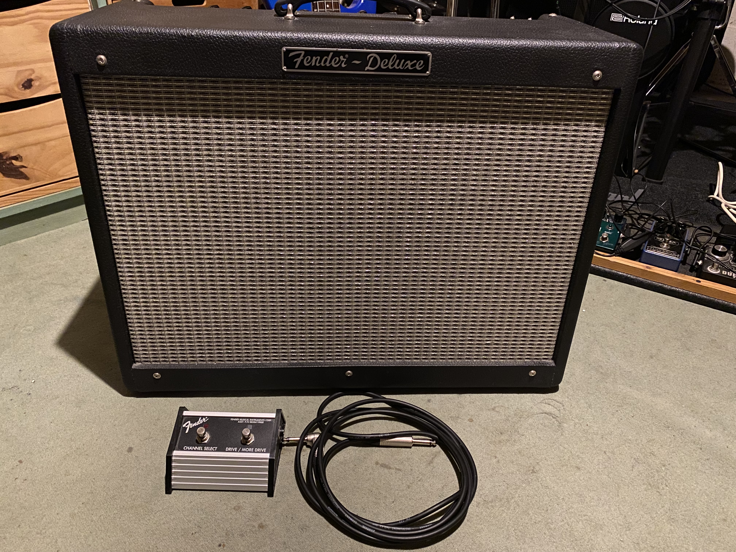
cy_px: 276
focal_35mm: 26
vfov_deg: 53.1
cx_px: 368
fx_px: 553
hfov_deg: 67.3
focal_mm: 4.25
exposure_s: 1/13
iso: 500
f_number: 1.8
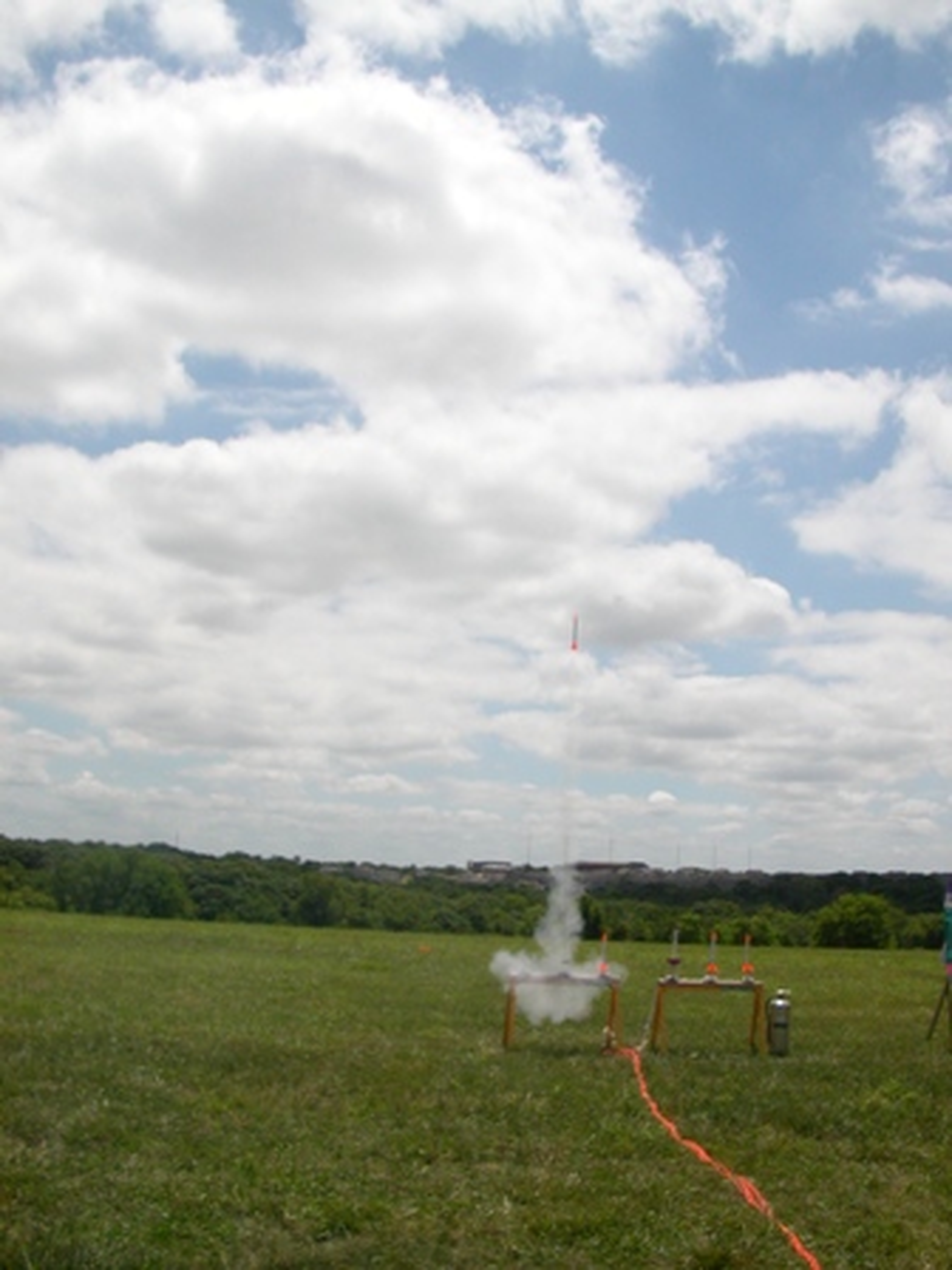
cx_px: 476
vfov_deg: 50.1
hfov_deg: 38.7
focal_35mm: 37
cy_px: 635
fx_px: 1357
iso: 100
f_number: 4.5
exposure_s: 1/1418
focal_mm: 5.6
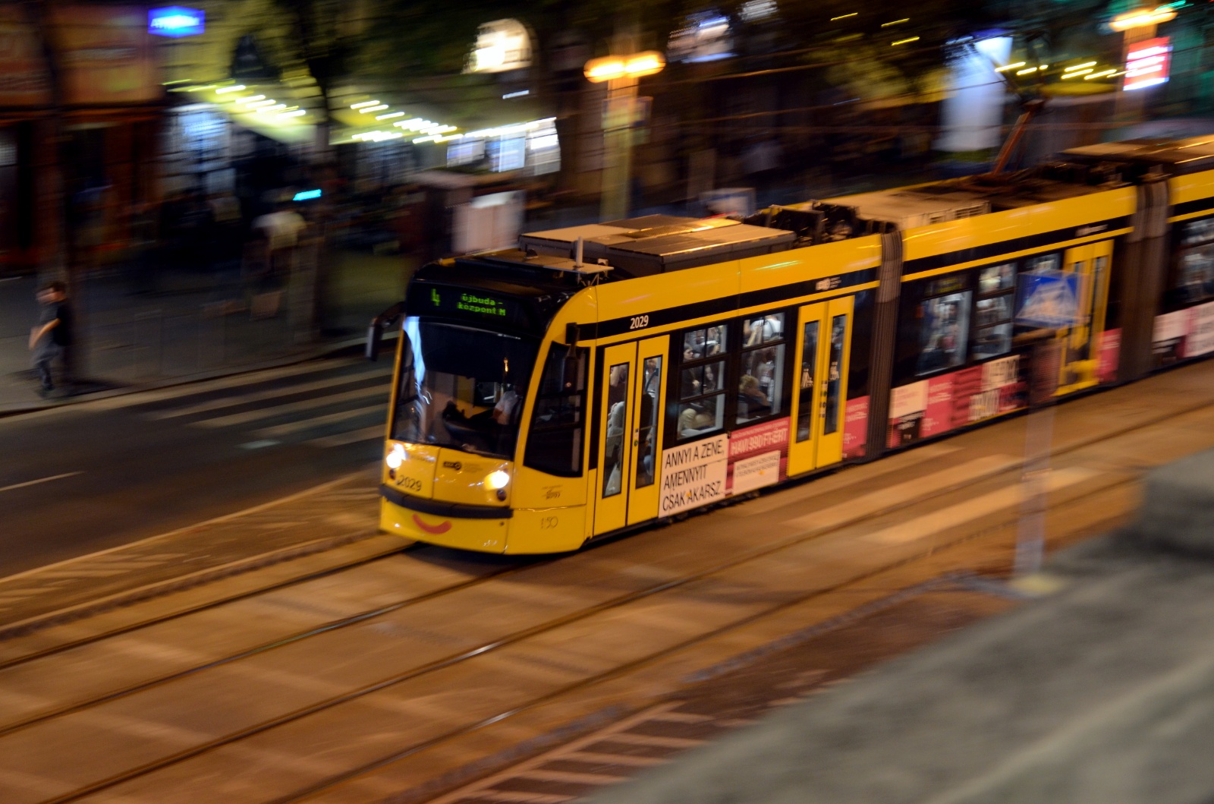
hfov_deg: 22.0
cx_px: 607
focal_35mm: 93
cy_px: 402
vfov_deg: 14.6
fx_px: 3129
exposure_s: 1/10
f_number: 4.8
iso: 800
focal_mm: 62
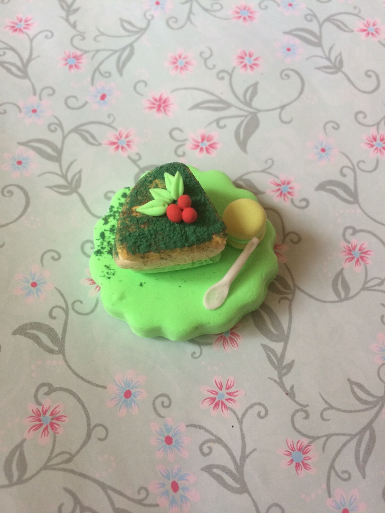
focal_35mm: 29
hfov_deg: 48.2
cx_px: 192
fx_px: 430
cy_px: 256
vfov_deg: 61.7
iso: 64
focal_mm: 4.15
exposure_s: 1/33
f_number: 2.2
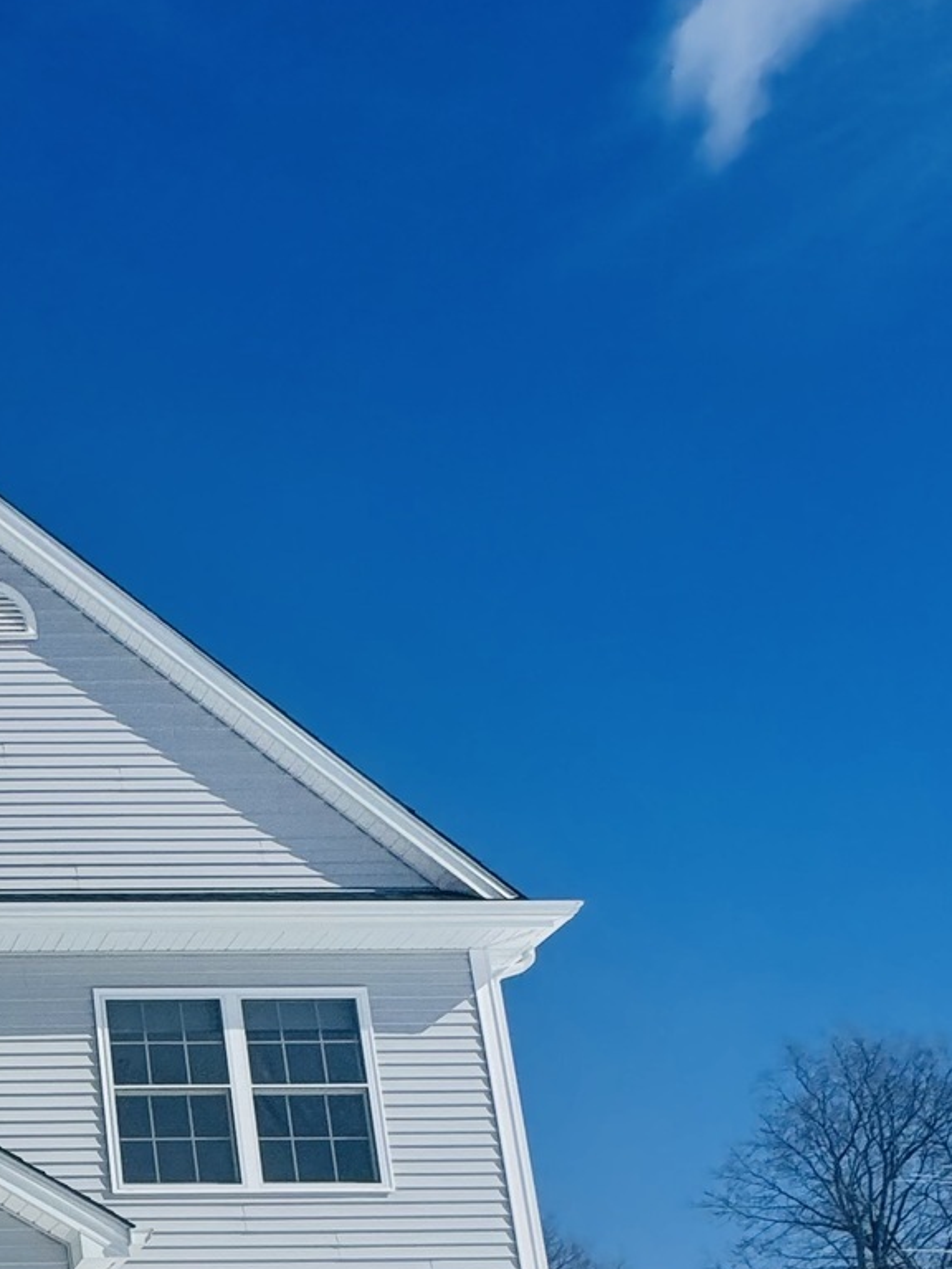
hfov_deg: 26.6
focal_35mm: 42
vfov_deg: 37.5
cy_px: 1396
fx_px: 1540
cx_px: -408
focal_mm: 2.22
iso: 32
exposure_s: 1/3906
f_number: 2.2
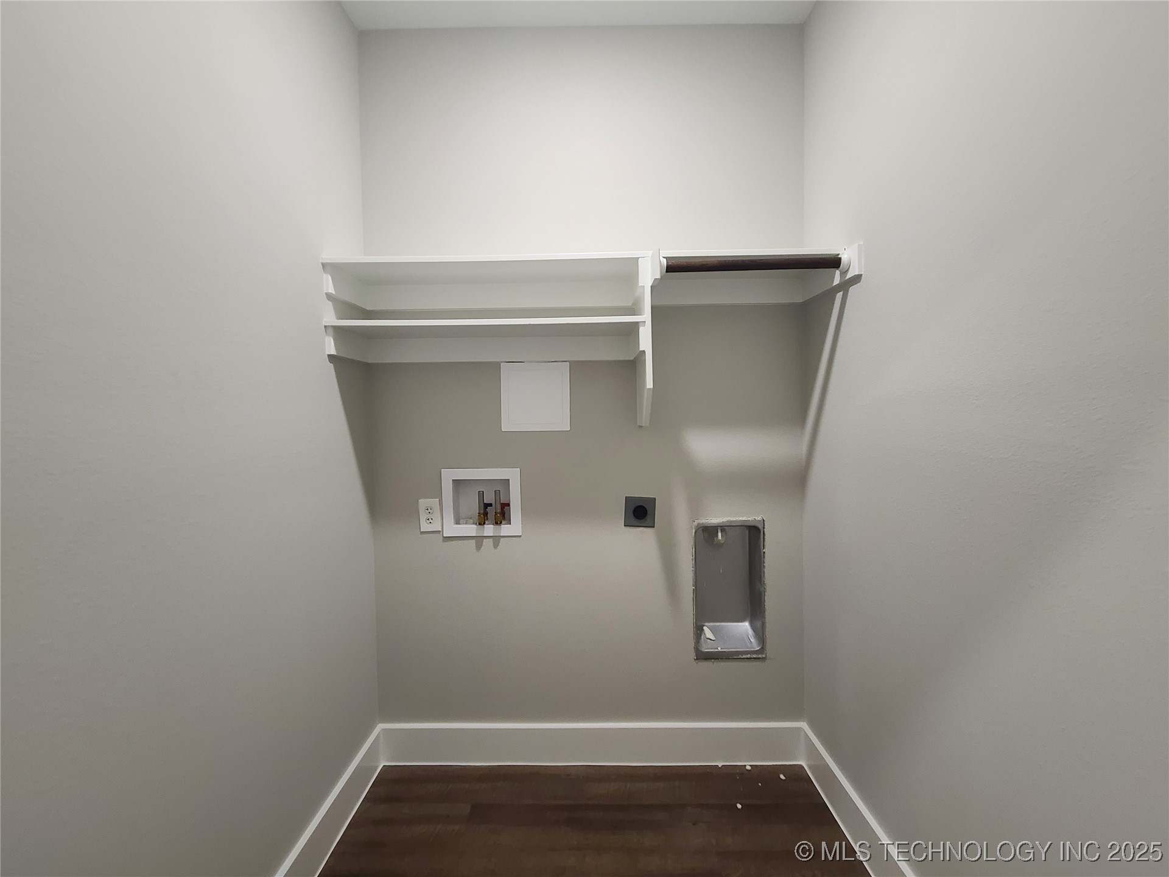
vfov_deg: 89.9
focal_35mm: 13
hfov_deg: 106.2
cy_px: 438
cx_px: 584
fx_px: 439
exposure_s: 1/60
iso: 320
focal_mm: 2.2
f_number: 2.2
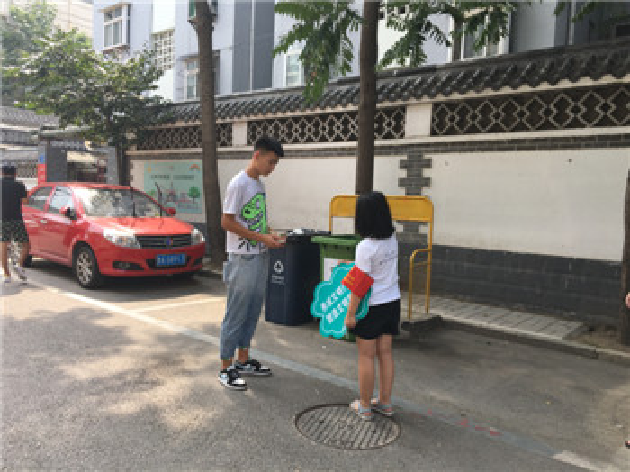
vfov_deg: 48.2
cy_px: 236
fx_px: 527
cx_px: 315
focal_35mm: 29
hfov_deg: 61.7
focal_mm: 4.15
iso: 25
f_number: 2.2
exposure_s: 1/382
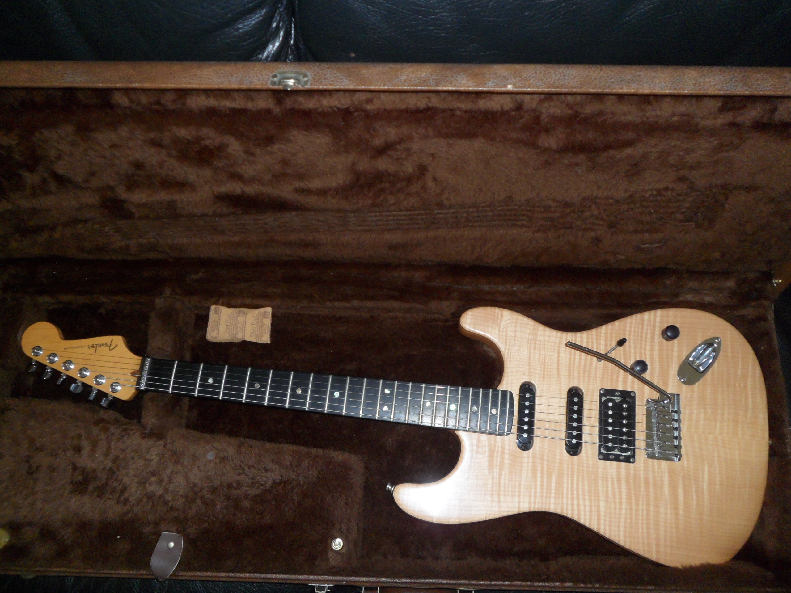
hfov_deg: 65.3
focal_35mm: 27
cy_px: 296
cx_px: 396
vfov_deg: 51.4
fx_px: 617
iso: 200
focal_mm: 4.9
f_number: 3.5
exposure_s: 1/45
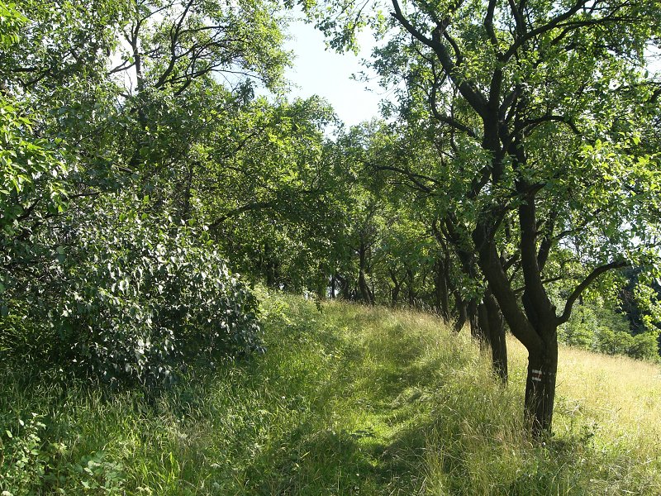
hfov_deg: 49.0
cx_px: 330
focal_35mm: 38
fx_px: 726
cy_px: 248
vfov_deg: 37.7
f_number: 4.4
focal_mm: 6.3
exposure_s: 1/200
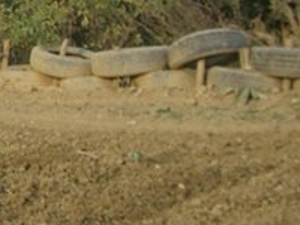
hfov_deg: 9.5
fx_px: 1690
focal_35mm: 195
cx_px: -308
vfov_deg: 7.6
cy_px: 24
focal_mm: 6.2
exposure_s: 1/250
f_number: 4.3
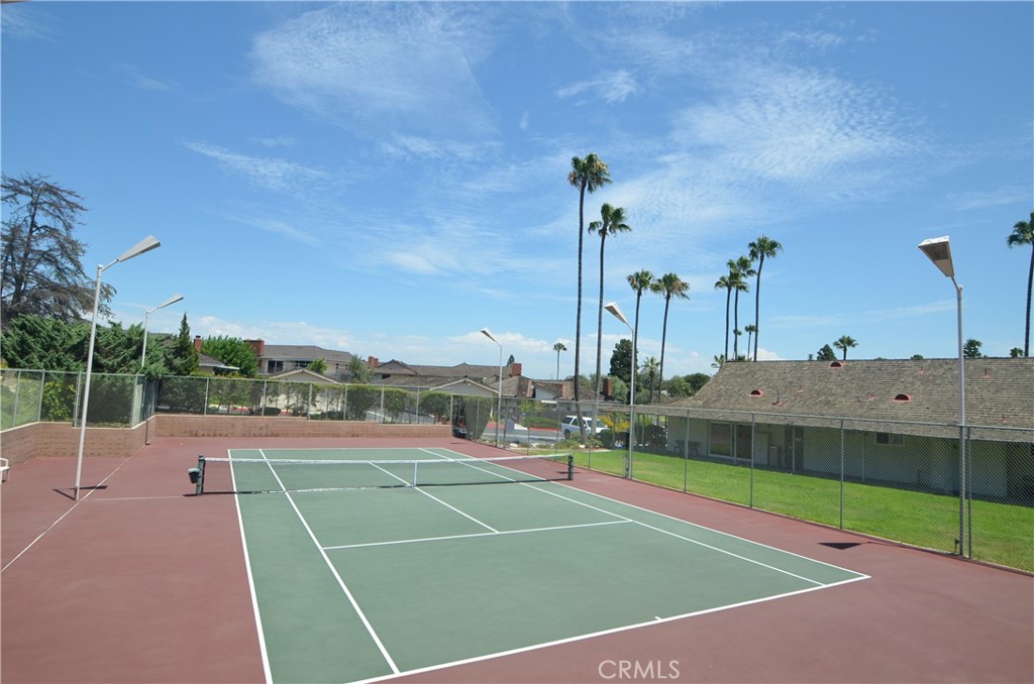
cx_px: 517
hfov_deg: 90.1
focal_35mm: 18
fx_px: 516
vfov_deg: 67.1
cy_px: 342
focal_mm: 12
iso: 100
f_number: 8
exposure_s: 1/250
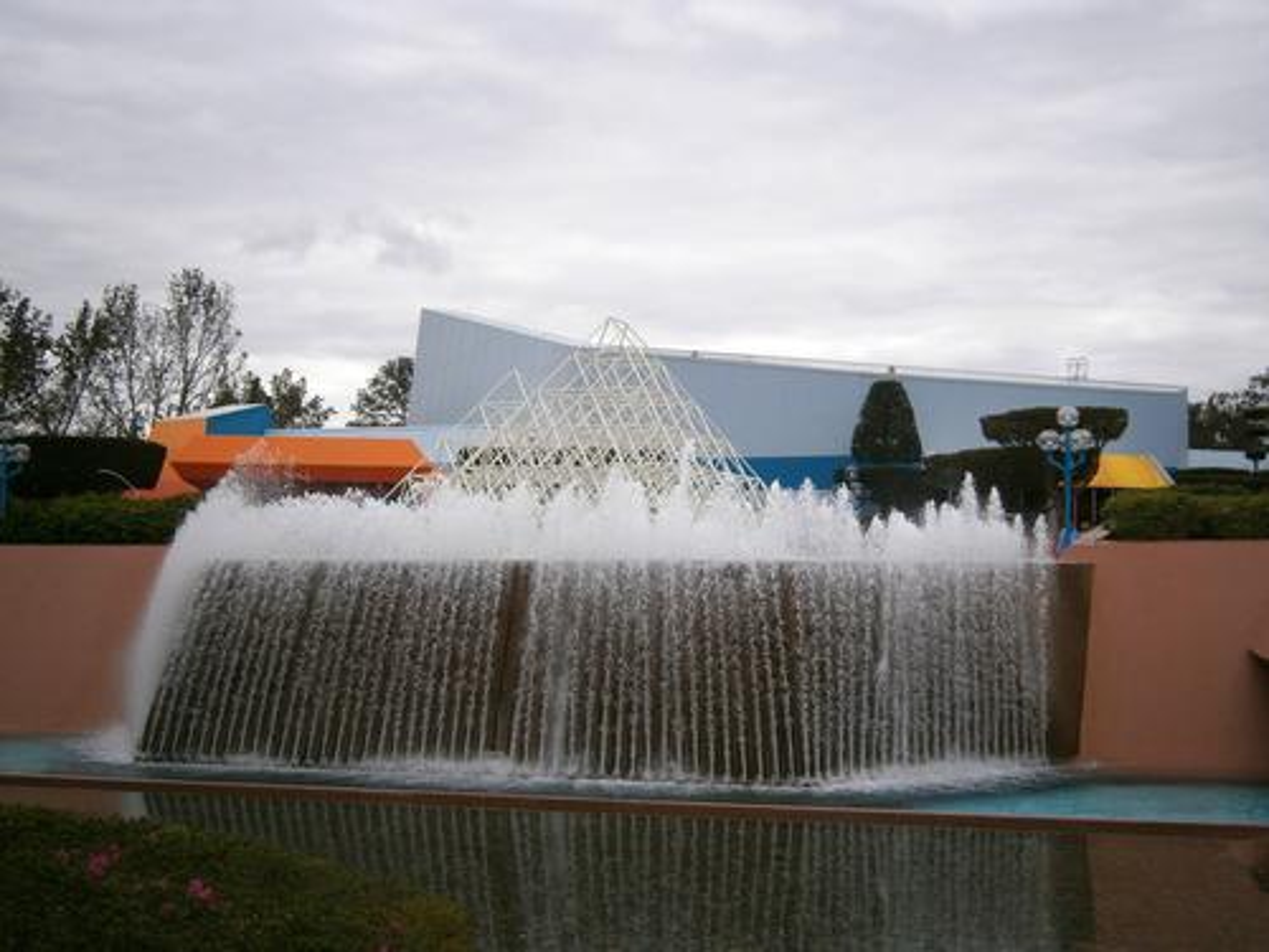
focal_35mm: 47
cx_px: 634
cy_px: 476
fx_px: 1723
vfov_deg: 30.9
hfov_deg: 40.4
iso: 80
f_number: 3.4
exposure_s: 1/640
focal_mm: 8.3
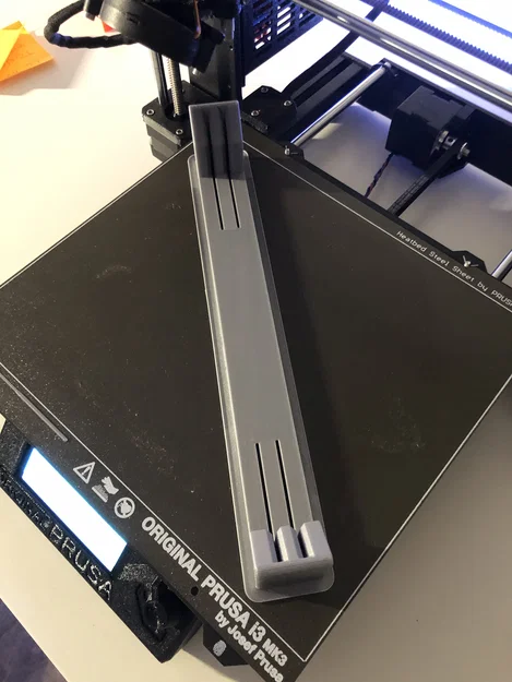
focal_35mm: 28
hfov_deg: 49.8
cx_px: 256
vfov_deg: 63.4
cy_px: 341
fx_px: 552
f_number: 1.8
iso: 125
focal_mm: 4
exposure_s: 1/4
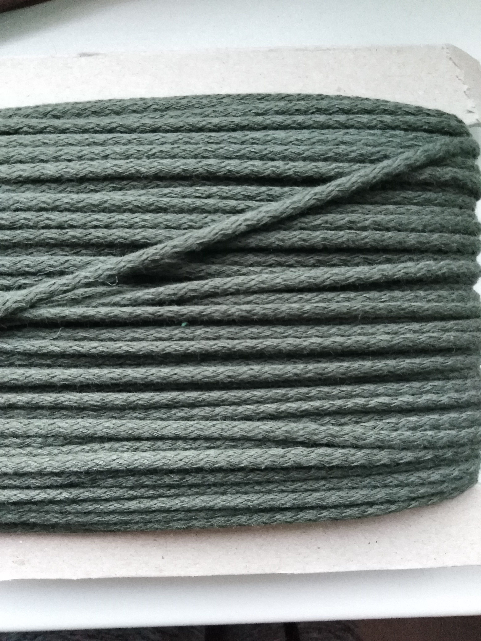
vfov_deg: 67.3
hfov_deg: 53.1
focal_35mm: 26
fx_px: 482
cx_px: 240
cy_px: 320
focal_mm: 3.46
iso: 882
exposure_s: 1/15
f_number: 2.2
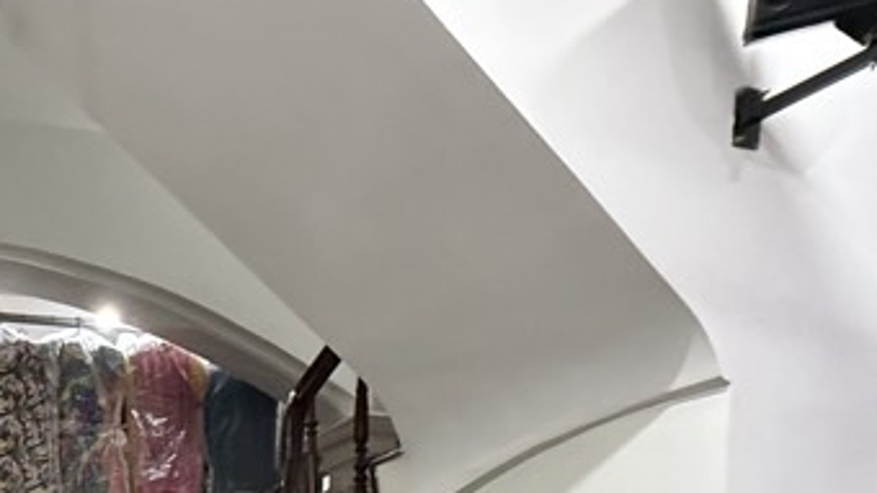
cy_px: 852
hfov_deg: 37.7
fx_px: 1069
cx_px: -75
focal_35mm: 46
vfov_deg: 20.0
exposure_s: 1/50
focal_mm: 2.22
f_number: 2.2
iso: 800
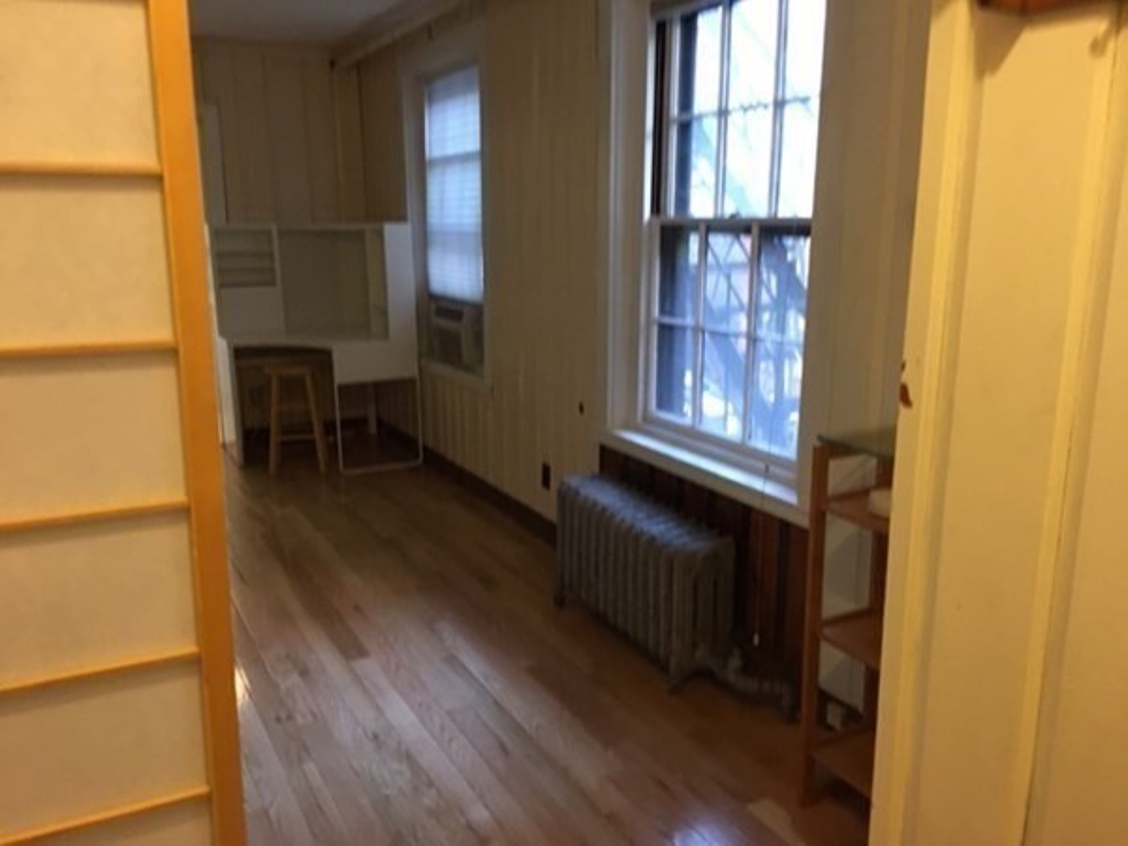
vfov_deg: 48.2
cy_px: 423
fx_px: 945
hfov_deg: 61.7
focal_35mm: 29
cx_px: 564
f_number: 2.2
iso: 200
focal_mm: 4.15
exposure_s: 1/24
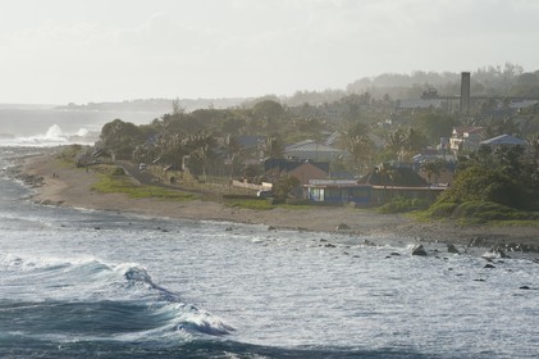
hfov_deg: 10.8
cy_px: 180
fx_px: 2842
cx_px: 270
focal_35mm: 190
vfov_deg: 7.2
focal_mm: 190
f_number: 13
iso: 200
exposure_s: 1/400
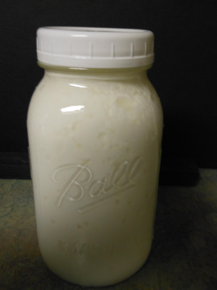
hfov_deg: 42.9
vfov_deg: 55.4
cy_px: 145
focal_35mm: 33
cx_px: 108
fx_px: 276
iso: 500
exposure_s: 1/8
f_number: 4
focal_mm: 5.9
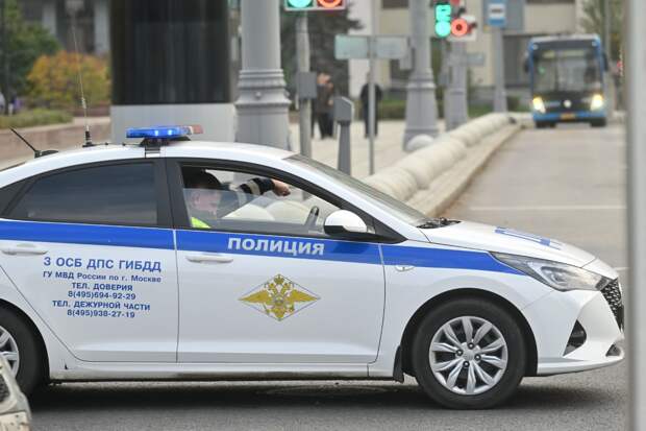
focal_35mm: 200
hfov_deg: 10.3
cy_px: 216
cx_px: 323
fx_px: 3588
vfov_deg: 6.9
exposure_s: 1/320
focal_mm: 200
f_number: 5.6
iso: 250
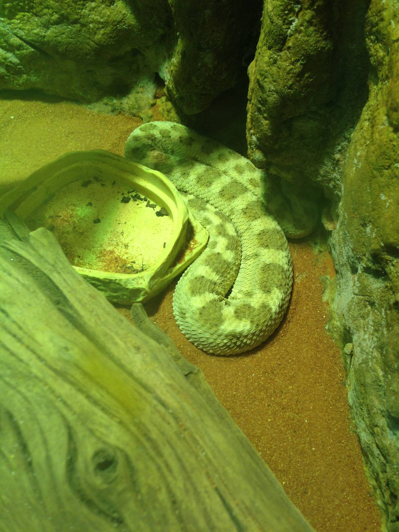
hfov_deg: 42.9
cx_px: 200
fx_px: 507
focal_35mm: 33
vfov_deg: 55.4
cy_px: 266
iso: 64
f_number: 2.4
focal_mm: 4.12
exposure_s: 1/20
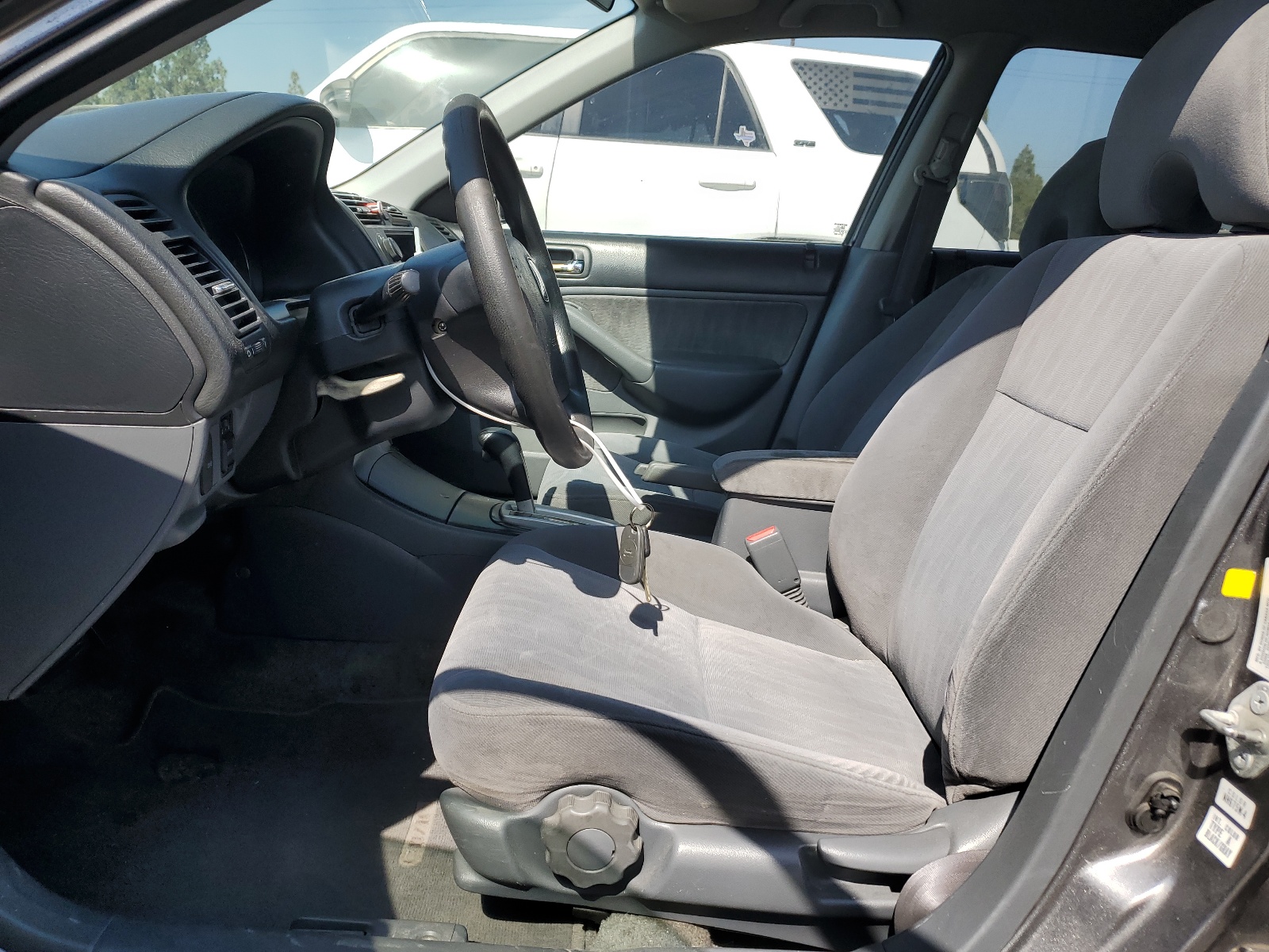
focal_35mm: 26
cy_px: 476
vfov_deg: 53.1
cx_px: 634
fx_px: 953
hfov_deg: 67.3
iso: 50
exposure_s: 1/1667
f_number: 1.5
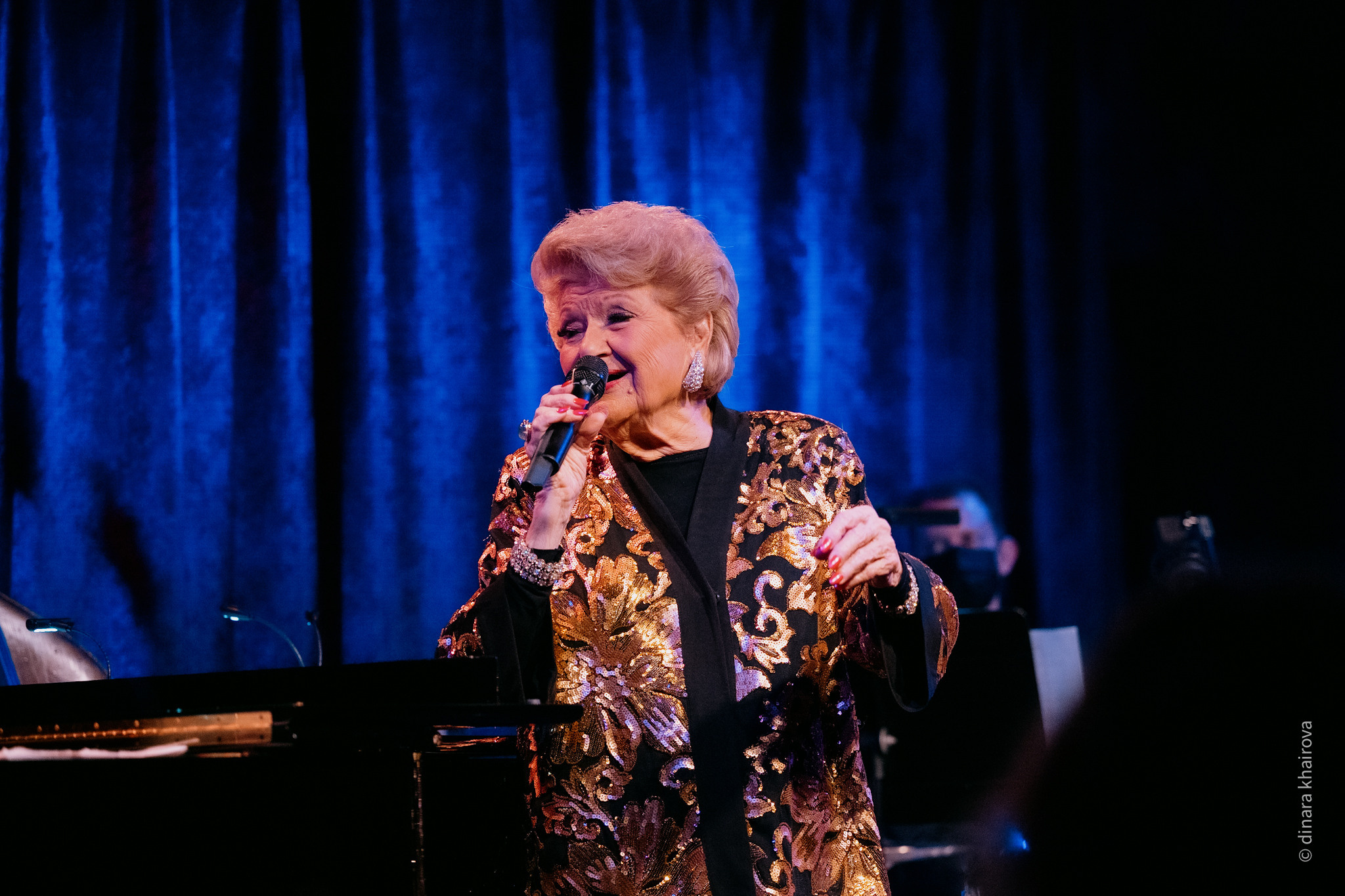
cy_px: 448
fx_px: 4296
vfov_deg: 11.9
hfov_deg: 17.8
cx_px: 672
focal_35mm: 115
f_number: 2.8
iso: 1000
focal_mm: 115
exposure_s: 1/320
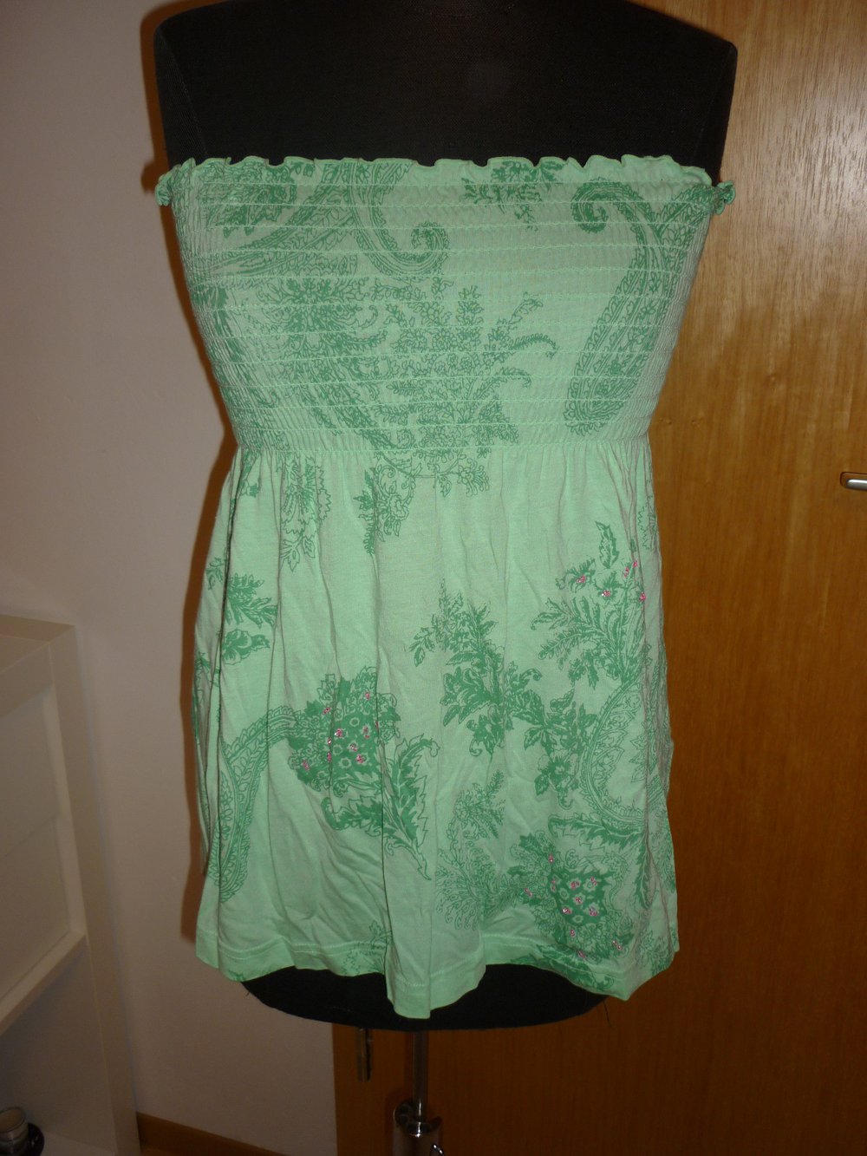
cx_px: 434
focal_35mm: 33
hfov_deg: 43.0
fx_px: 1102
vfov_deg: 55.3
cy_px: 578
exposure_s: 1/30
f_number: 2.8
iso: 80
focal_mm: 5.5
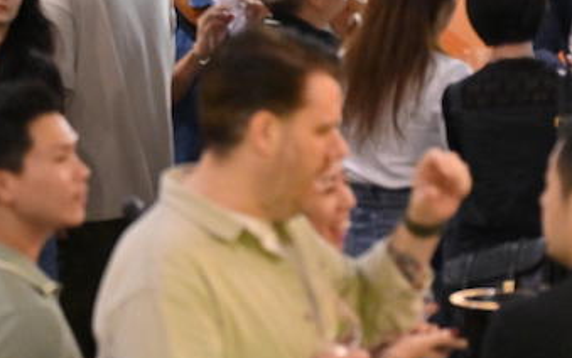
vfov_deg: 4.1
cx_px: -305
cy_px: -234
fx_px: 4974
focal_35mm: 319
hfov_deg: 6.5
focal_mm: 83
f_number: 4
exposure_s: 1/160
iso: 1000
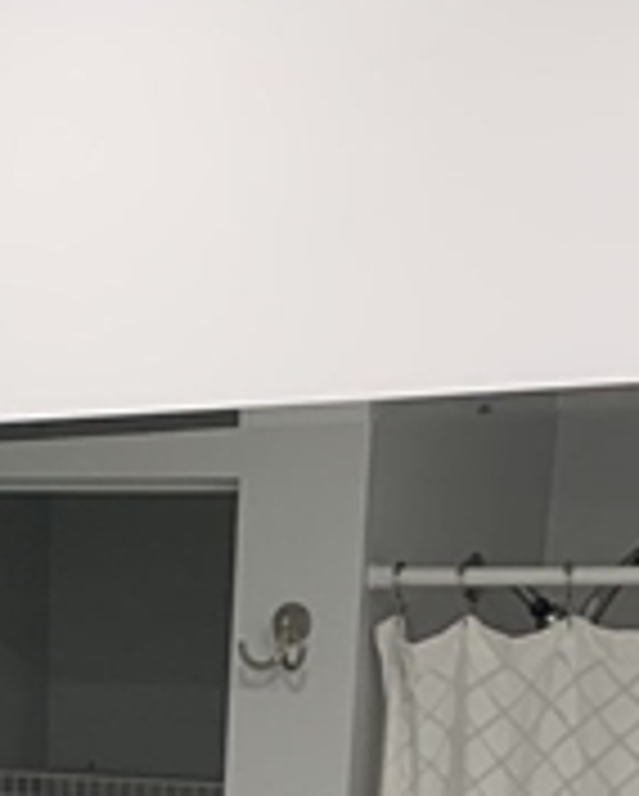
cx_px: -328
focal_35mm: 110
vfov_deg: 14.0
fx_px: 2596
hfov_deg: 13.2
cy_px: 1700
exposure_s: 1/60
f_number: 1.8
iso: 100
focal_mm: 4.25
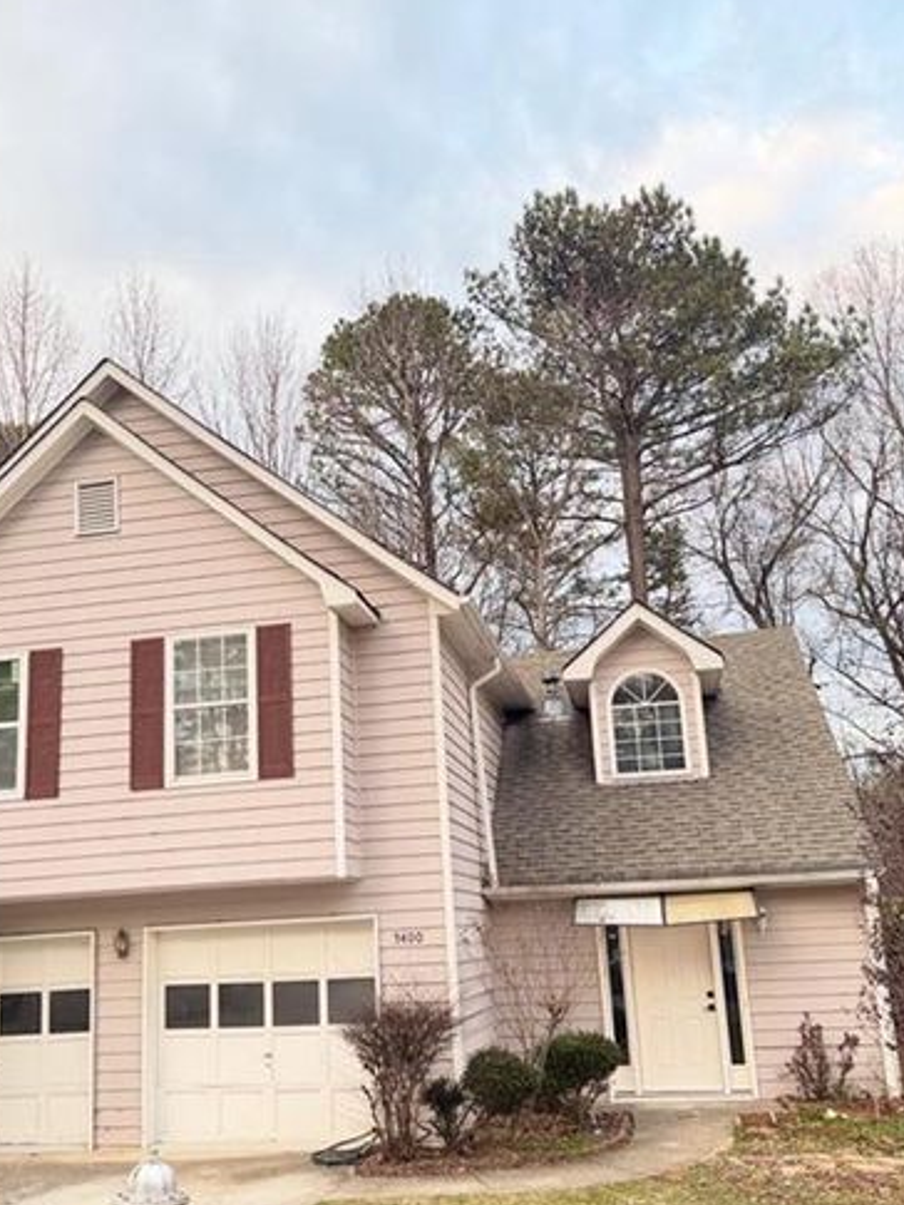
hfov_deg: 42.8
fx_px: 1149
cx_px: 385
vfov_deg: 55.2
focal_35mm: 33
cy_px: 682
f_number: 1.78
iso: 125
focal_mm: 6.76
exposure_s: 1/121
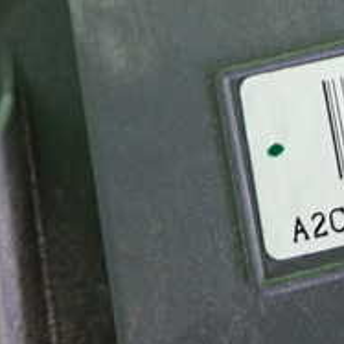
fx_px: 956
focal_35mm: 85
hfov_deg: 18.5
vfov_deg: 20.1
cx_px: 489
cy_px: 44
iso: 250
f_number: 2.3
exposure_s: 1/30
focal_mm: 5.4
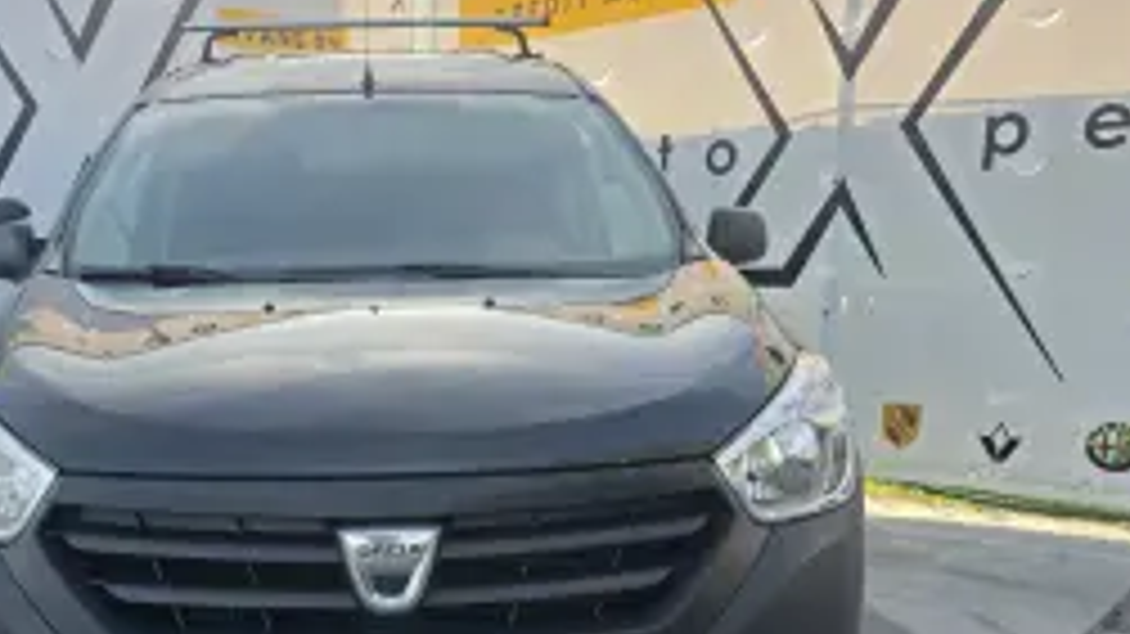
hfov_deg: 54.3
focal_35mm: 36
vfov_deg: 31.9
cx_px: 387
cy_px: 508
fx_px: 1078
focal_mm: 6.3
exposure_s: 1/1410
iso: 80
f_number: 1.7
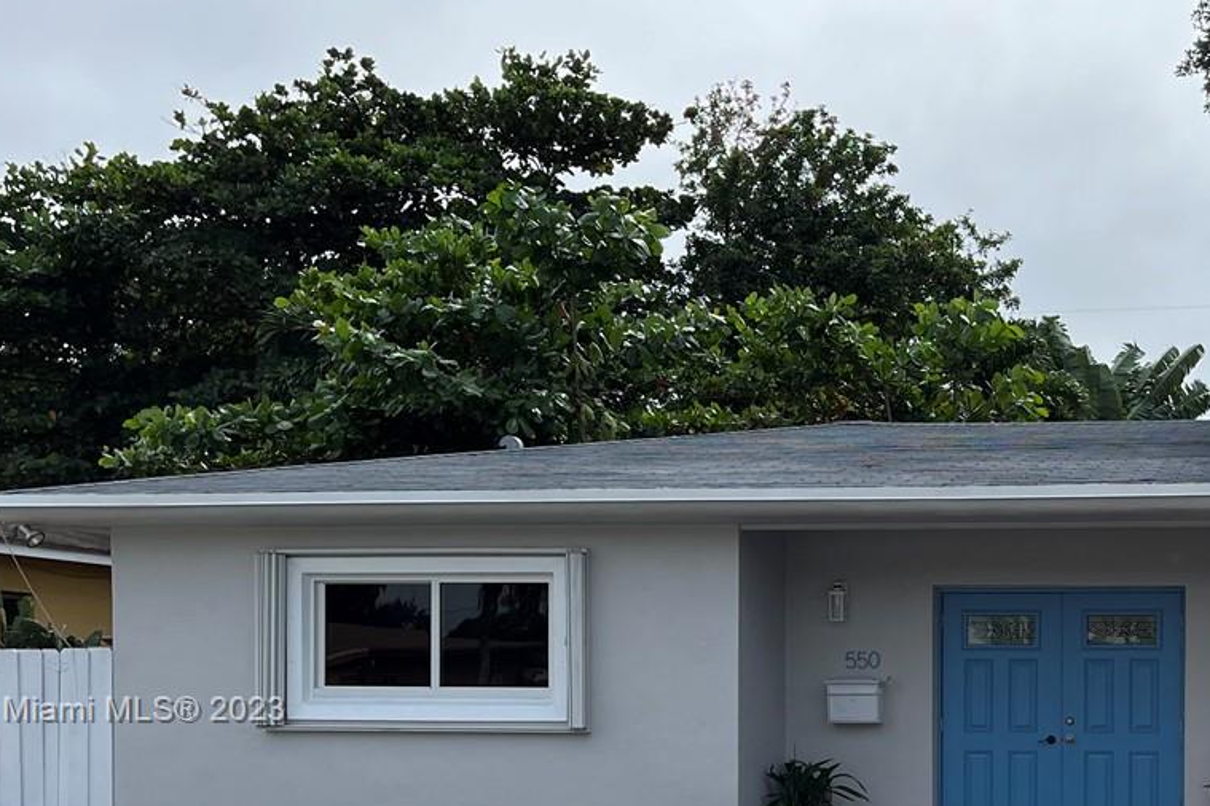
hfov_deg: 33.5
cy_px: 712
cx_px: 1051
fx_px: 1916
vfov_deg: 23.2
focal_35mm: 57
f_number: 1.6
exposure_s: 1/3521
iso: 50
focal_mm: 5.1
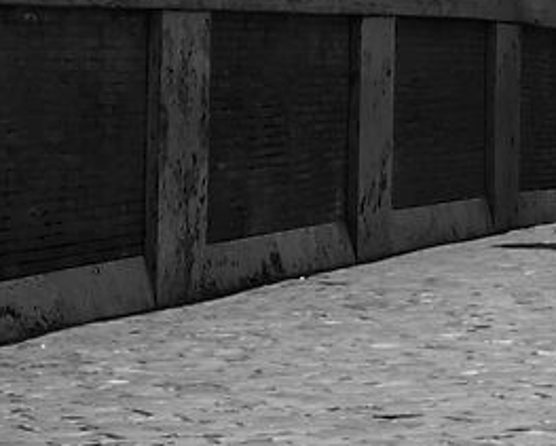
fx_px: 3805
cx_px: 1211
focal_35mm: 231
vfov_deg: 6.7
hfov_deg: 7.9
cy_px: 36
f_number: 5.6
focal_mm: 18
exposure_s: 1/1300
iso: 200
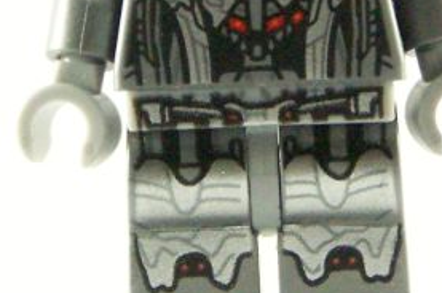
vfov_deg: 3.8
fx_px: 4439
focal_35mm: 362
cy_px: -16
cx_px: 278
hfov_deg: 5.7
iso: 400
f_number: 3.6
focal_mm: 15.6
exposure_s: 1/60
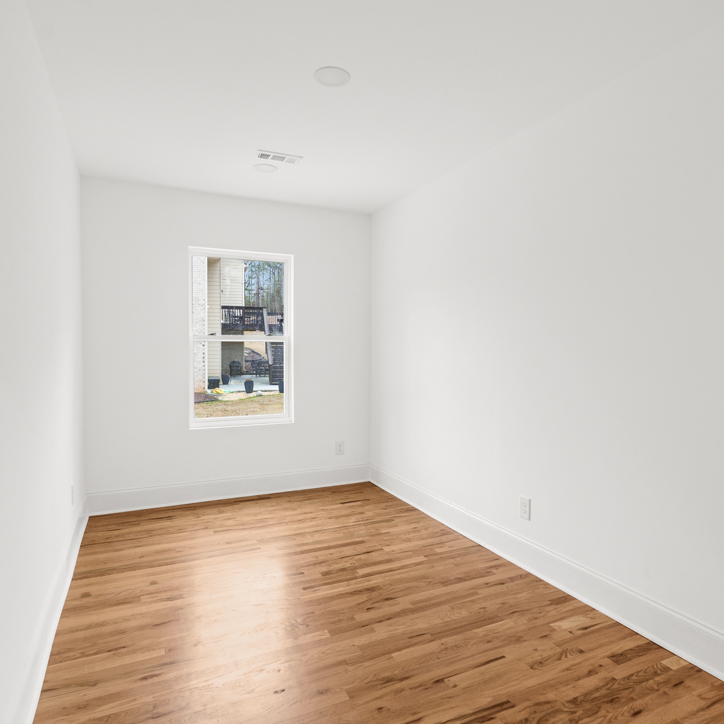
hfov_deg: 72.1
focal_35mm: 21
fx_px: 497
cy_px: 354
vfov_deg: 72.1
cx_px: 377
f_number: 5.6
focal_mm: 16
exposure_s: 1/20
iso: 1250
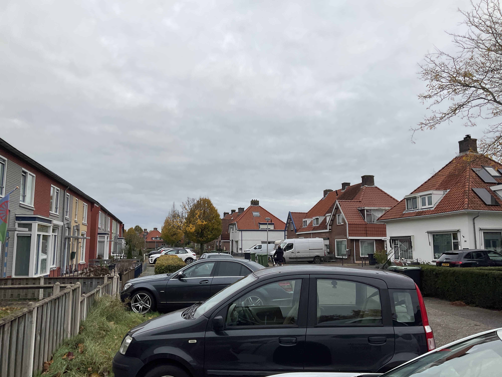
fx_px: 421
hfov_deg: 61.7
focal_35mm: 29
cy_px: 188
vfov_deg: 48.2
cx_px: 251
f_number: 1.8
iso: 16
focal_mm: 3
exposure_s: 1/929
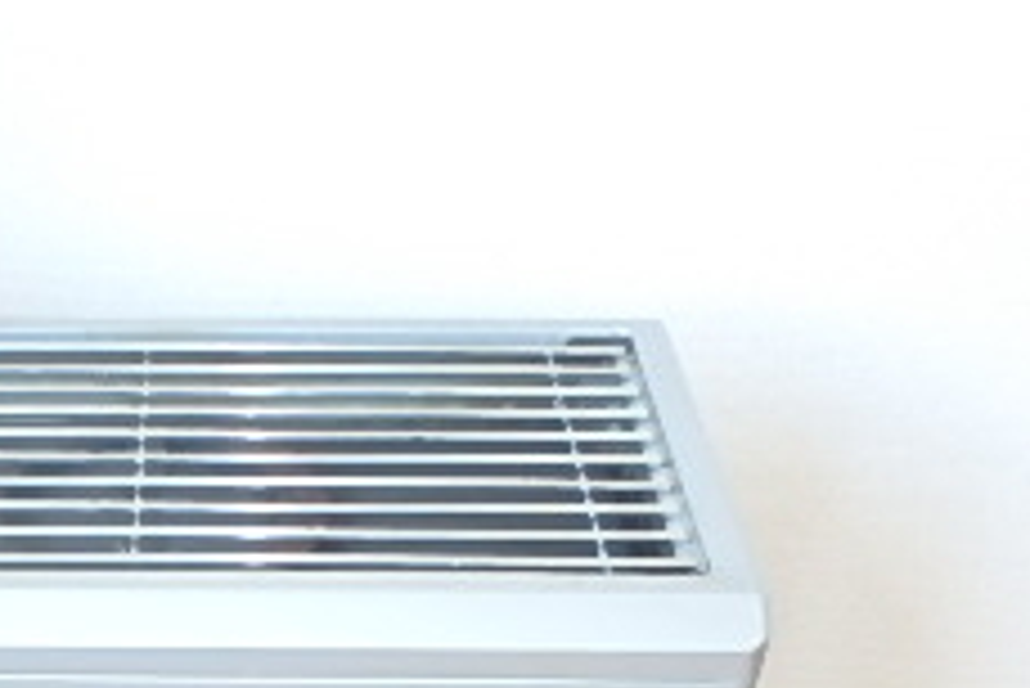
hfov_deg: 31.7
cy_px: 989
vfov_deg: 19.7
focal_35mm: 61
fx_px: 1746
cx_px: 157
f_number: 3.5
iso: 320
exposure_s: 1/30
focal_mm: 3.7
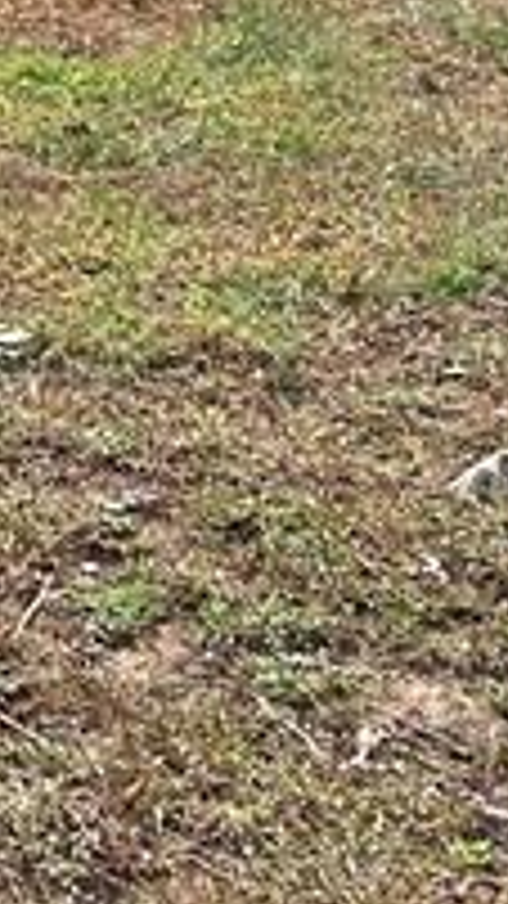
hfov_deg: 7.7
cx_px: -800
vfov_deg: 13.7
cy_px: -603
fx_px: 3450
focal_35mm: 144
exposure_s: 1/1159
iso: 50
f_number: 1.5
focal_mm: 5.7
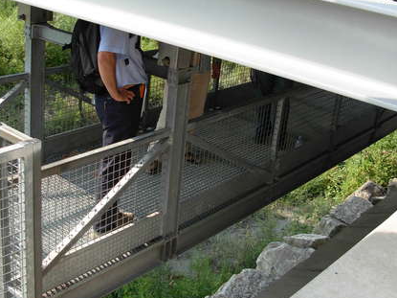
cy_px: 114
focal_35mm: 55
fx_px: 631
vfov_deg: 26.5
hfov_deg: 34.9
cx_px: 196
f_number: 2.9
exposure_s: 1/373
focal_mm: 6.3
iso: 79
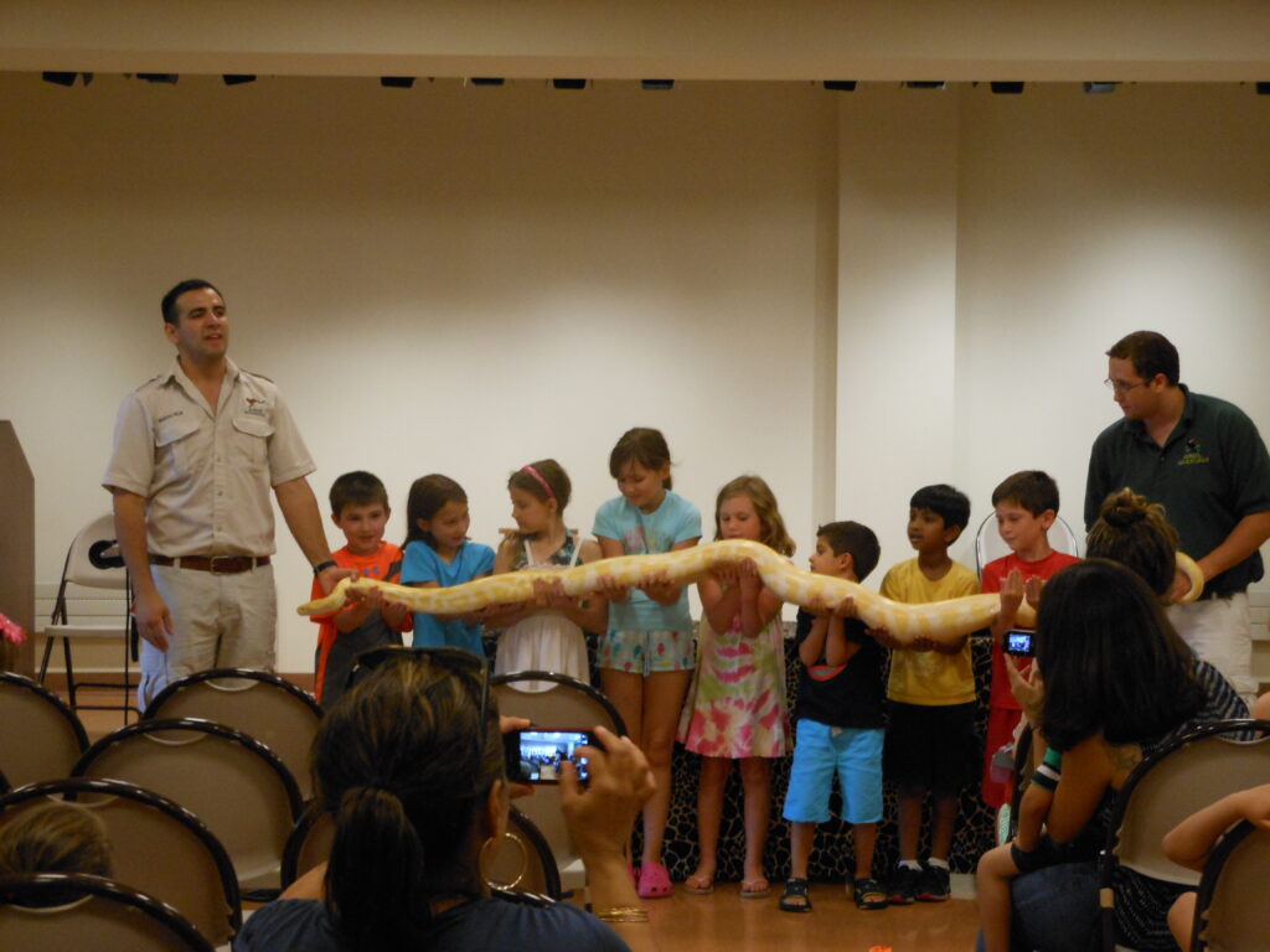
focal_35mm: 76
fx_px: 2788
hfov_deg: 25.7
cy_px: 476
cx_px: 635
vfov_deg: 19.4
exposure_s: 1/30
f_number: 4.4
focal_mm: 13.6
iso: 400
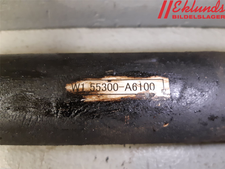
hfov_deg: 67.3
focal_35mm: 26
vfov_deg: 53.1
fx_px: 169
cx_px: 112
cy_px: 84
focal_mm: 3.93
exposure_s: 1/33
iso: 250
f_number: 1.7
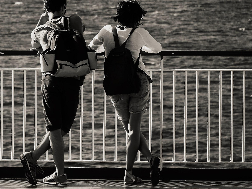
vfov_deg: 5.0
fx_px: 2170
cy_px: 70
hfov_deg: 6.6
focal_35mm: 298
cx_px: 79
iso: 200
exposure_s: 1/800
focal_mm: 100
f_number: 5.6
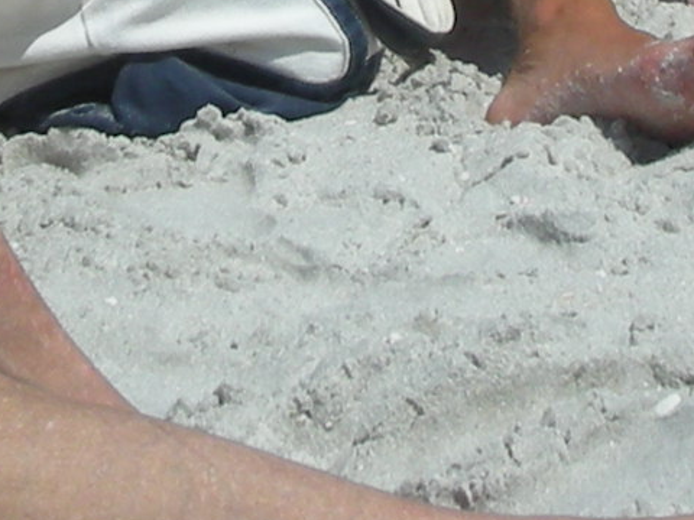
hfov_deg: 8.8
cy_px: -571
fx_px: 4491
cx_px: 234
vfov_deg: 6.4
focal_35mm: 224
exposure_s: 1/276
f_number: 7.9
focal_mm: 5.8
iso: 50
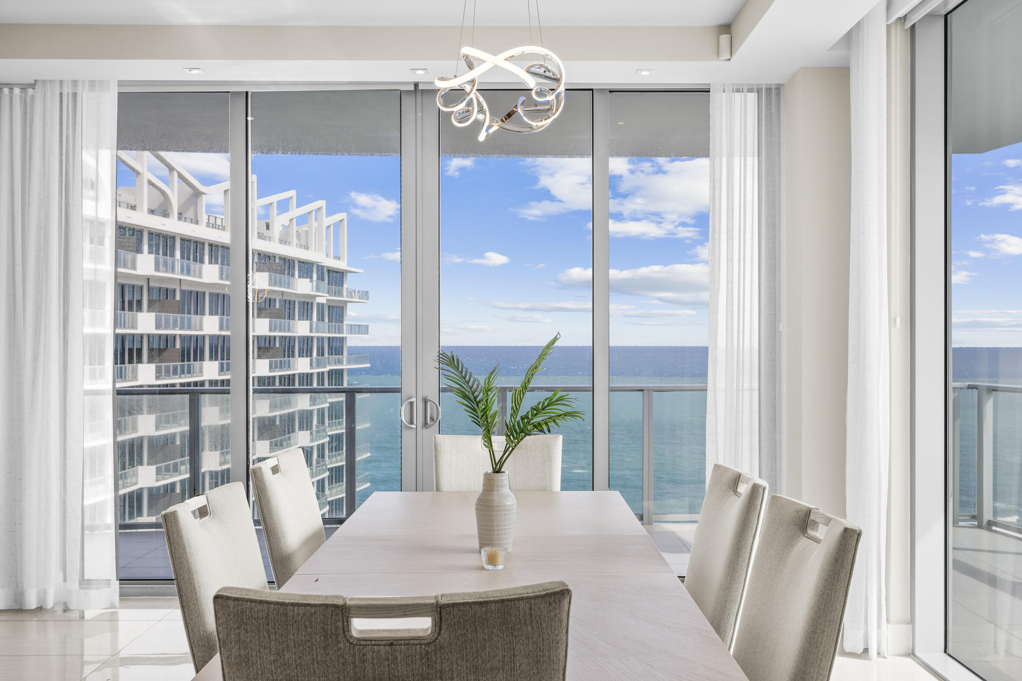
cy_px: 329
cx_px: 537
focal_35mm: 37
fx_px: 1050
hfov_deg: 51.9
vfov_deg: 35.9
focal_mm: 35
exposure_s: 1/15
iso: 64
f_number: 8
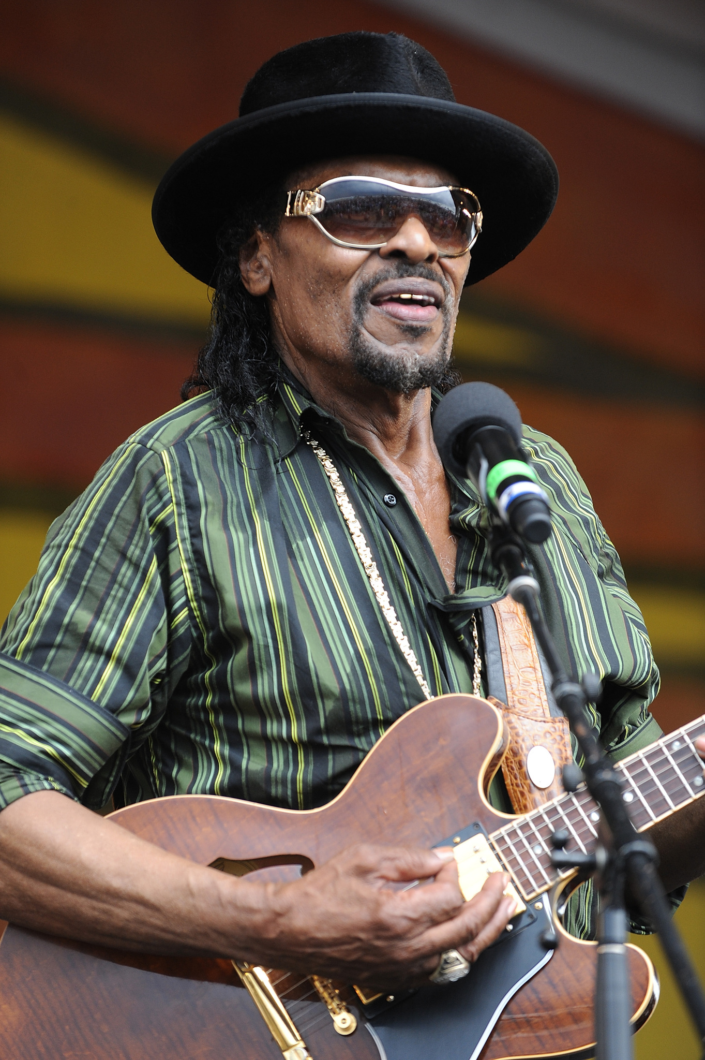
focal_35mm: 200
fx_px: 5882
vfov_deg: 10.3
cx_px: 352
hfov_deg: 6.9
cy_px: 530
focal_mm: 200
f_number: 4.5
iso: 800
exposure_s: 1/500
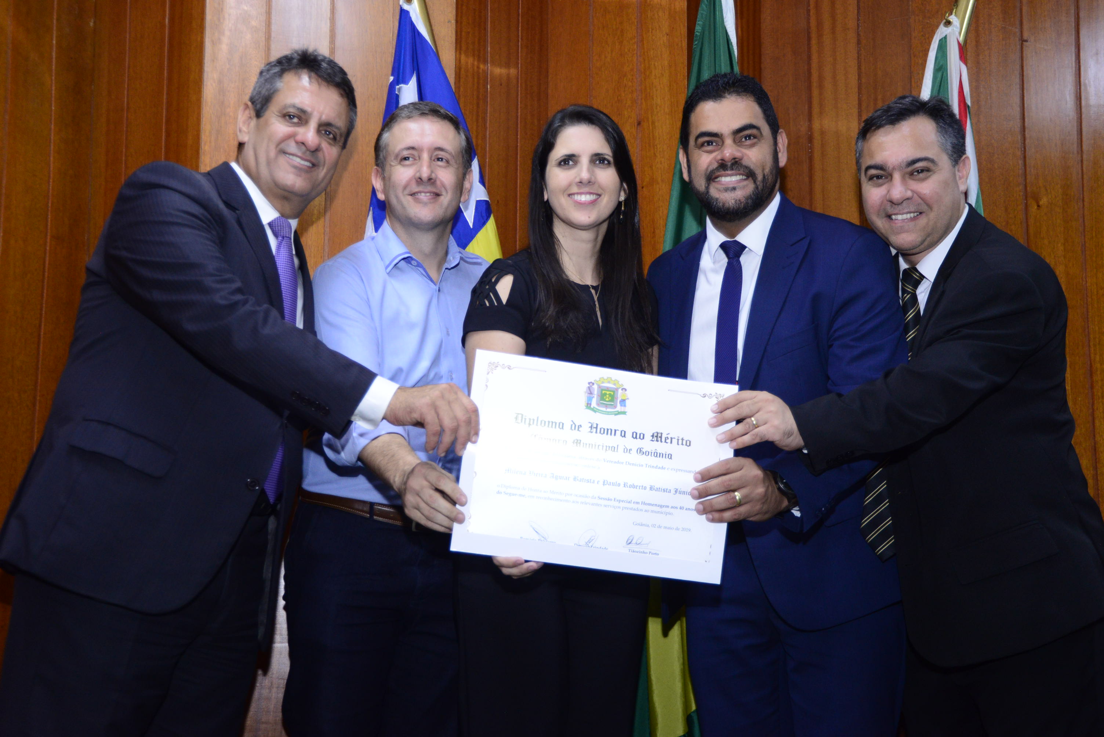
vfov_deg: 27.0
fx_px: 1534
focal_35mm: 50
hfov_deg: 39.6
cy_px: 368
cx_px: 552
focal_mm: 50
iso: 2500
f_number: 4.8
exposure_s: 1/125
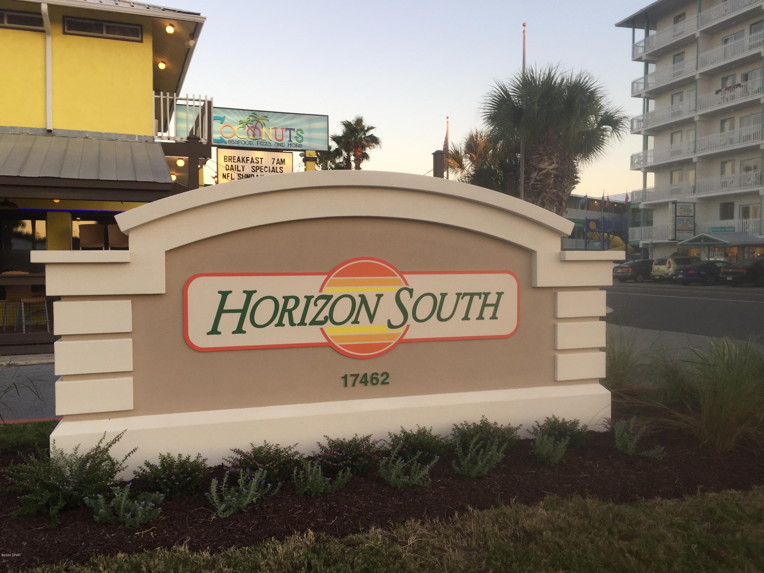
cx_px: 382
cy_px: 286
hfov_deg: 61.7
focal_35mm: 29
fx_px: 640
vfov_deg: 48.2
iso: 32
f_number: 2.2
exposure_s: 1/123
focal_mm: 4.15
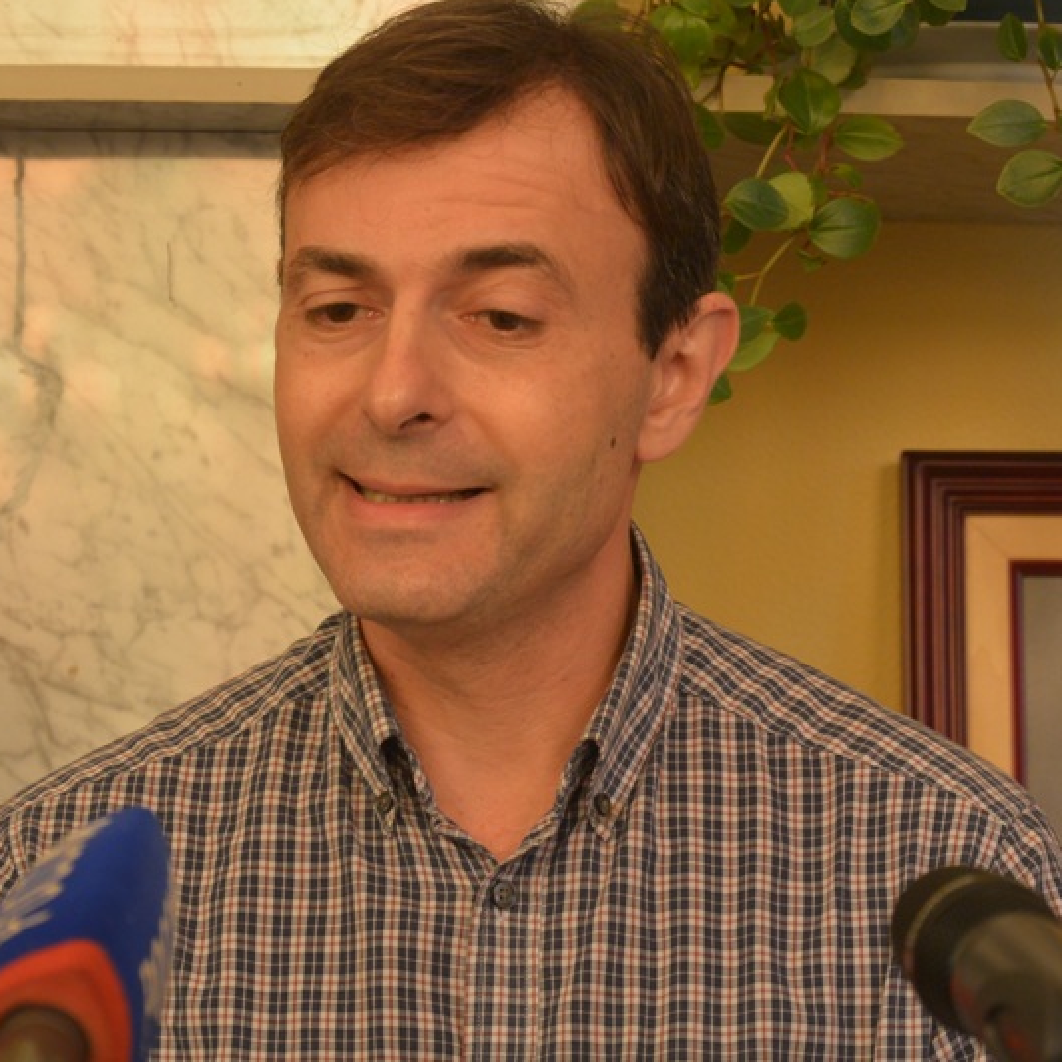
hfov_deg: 9.3
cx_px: 472
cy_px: 530
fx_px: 6560
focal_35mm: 189
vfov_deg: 9.3
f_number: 4.2
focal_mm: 55.1
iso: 220
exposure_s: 1/60
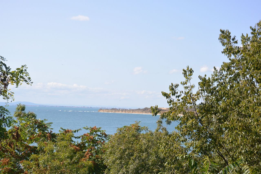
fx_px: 587
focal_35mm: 81
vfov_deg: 16.9
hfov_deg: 25.1
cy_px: 87
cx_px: 130
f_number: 5.6
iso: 160
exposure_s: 1/640
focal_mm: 30
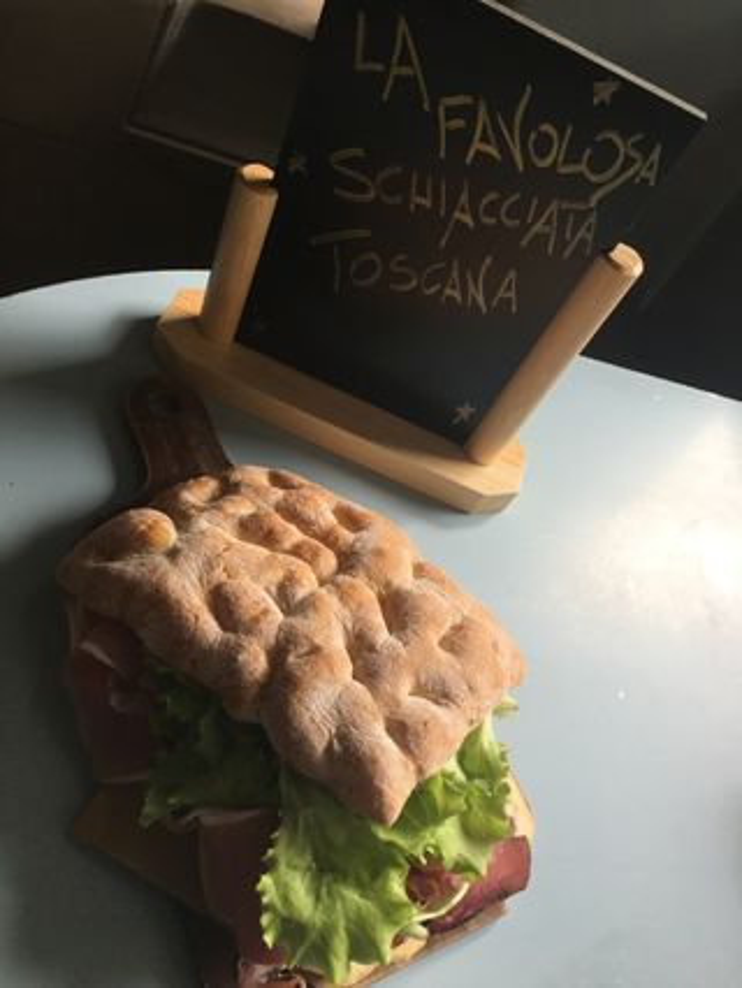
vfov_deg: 61.6
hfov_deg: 48.3
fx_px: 828
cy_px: 494
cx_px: 371
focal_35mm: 29
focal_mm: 4.15
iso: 40
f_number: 2.2
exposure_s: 1/100
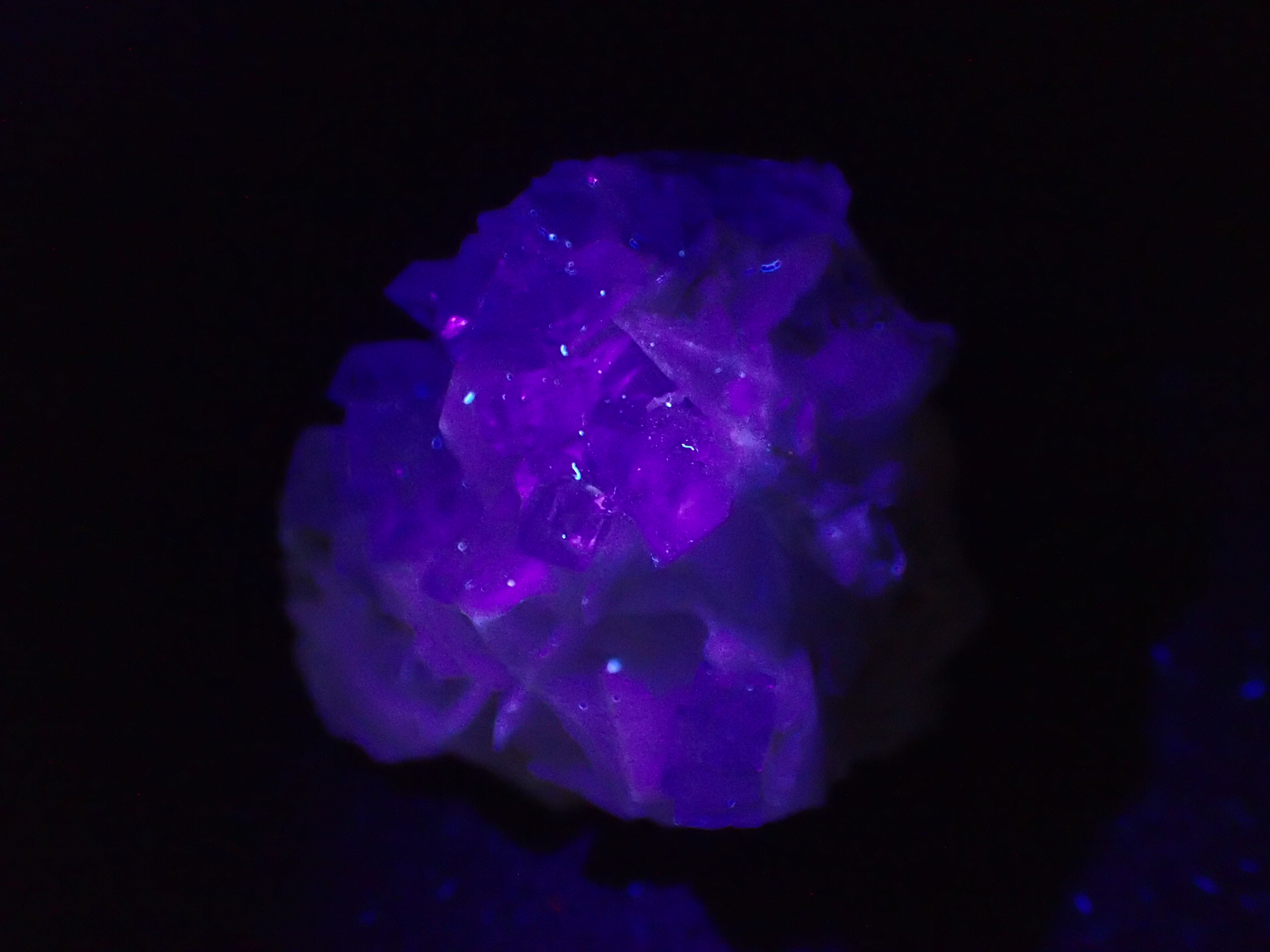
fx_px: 1284
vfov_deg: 40.7
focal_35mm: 35
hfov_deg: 52.6
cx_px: 635
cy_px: 476
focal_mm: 6.42
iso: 1600
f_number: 2.6
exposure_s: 1/8
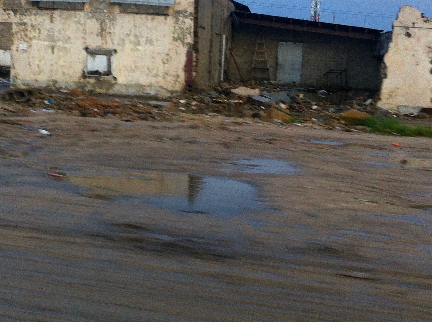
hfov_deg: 32.0
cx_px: 148
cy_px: 81
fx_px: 748
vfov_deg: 24.1
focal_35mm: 60
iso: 125
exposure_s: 1/120
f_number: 2.8
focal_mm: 3.85
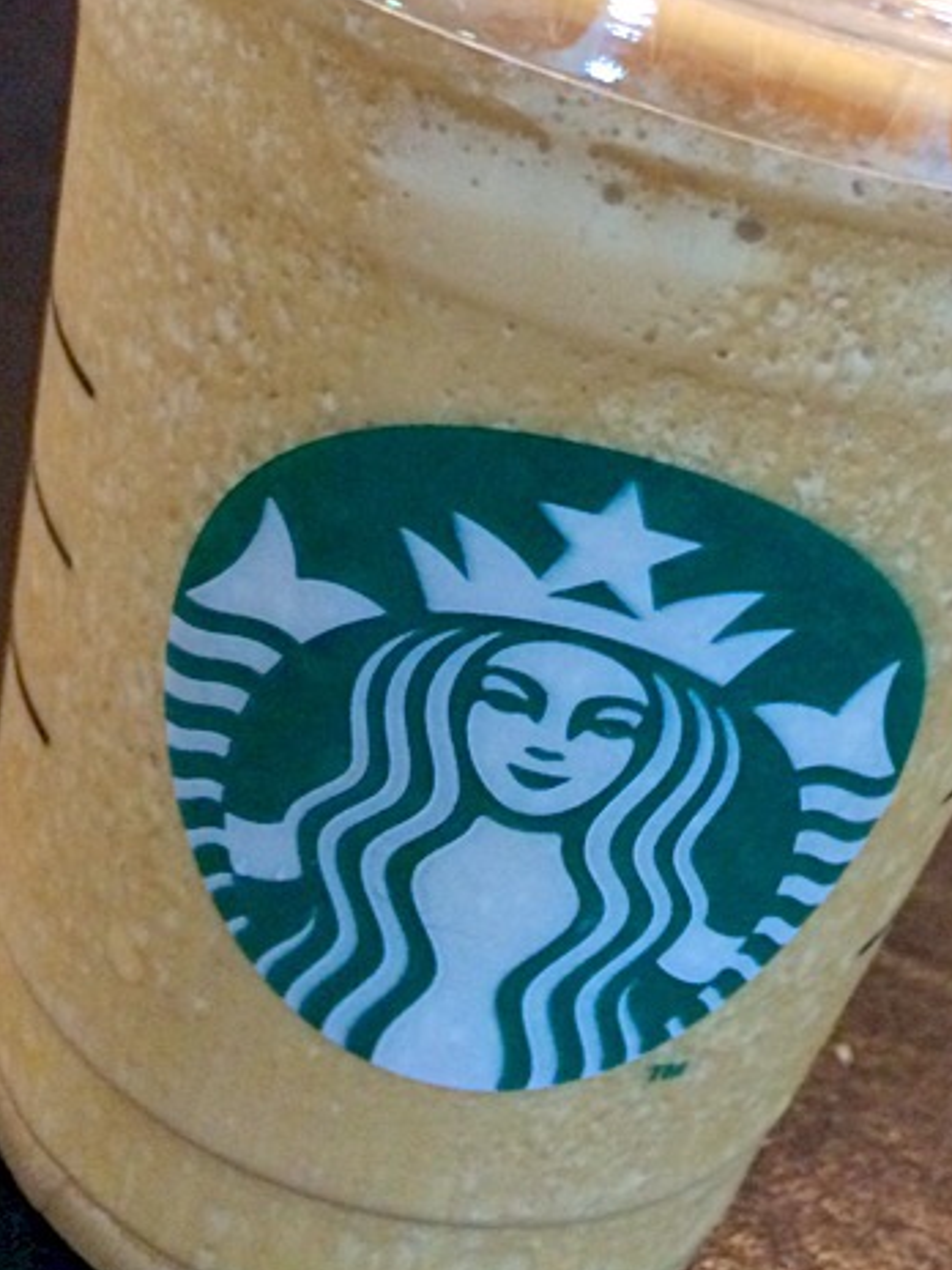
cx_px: 585
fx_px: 2200
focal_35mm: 60
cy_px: 148
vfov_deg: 30.9
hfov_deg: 24.4
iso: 320
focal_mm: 4.15
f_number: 2.2
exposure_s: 1/20
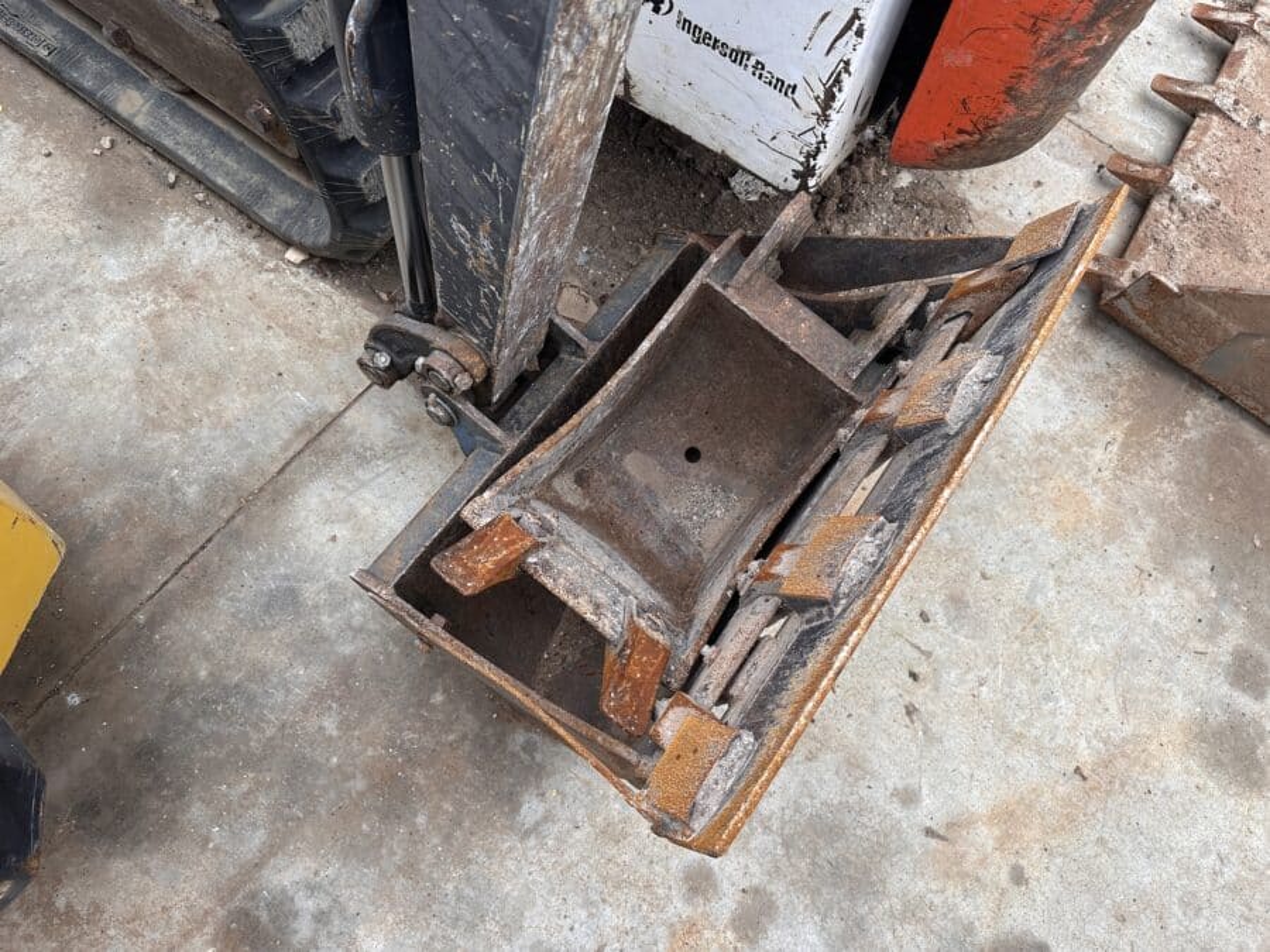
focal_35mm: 24
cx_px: 635
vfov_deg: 56.8
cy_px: 476
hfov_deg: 71.6
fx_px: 881
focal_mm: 6.86
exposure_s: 1/121
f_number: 1.78
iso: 100
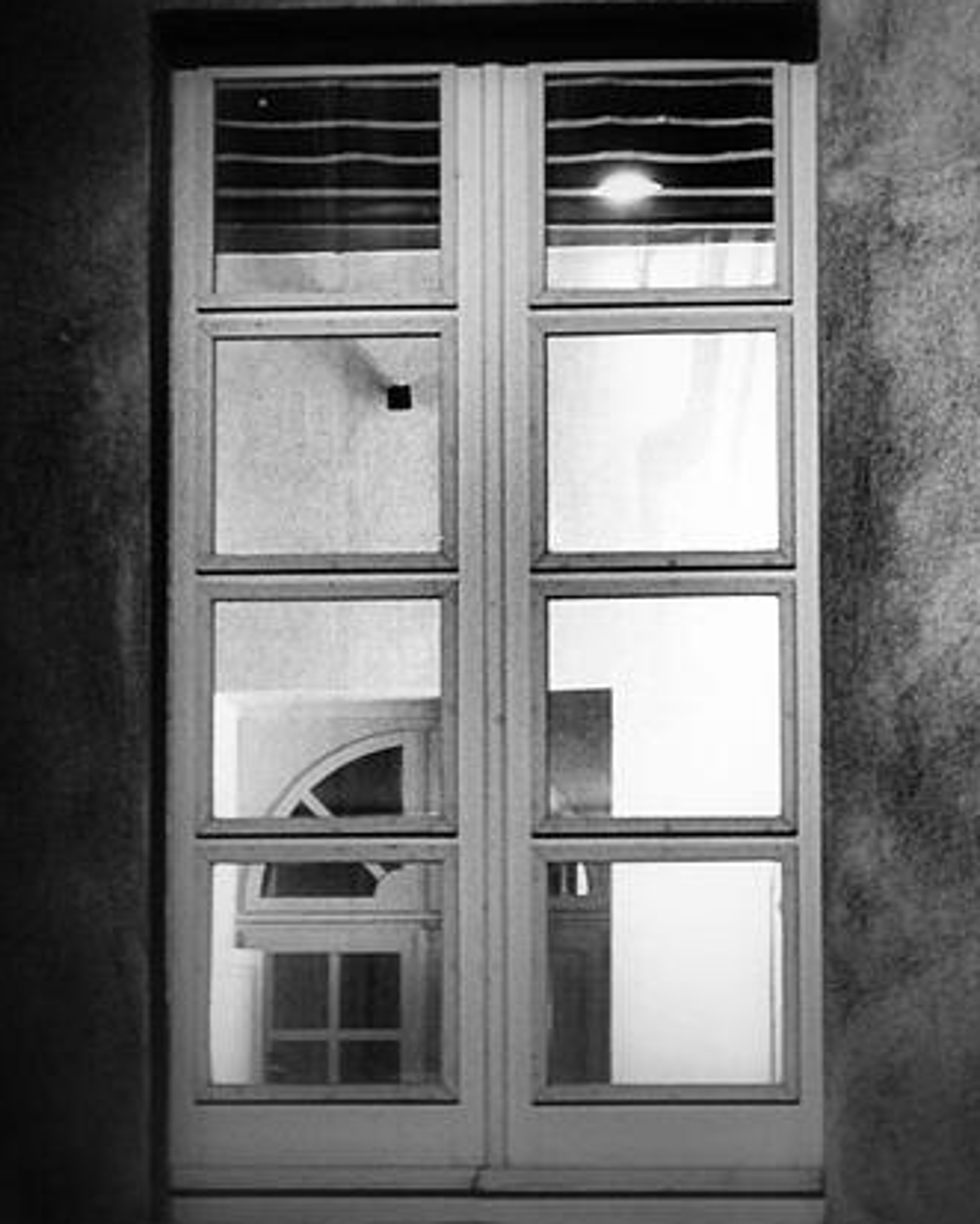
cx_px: 400
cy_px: 566
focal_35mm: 163
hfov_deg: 9.5
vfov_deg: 11.8
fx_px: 5903
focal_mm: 20.7
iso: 400
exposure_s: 1/15
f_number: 4
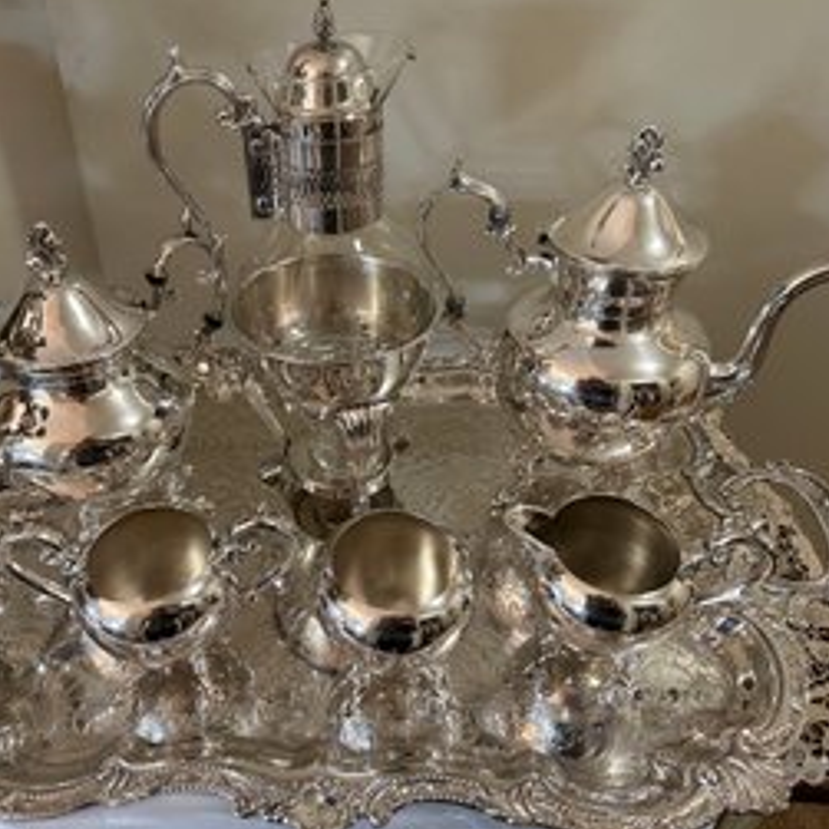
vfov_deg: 55.6
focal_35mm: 29
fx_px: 786
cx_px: 348
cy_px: 408
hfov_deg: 55.4
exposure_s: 1/60
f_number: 1.78
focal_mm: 6.86
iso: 400
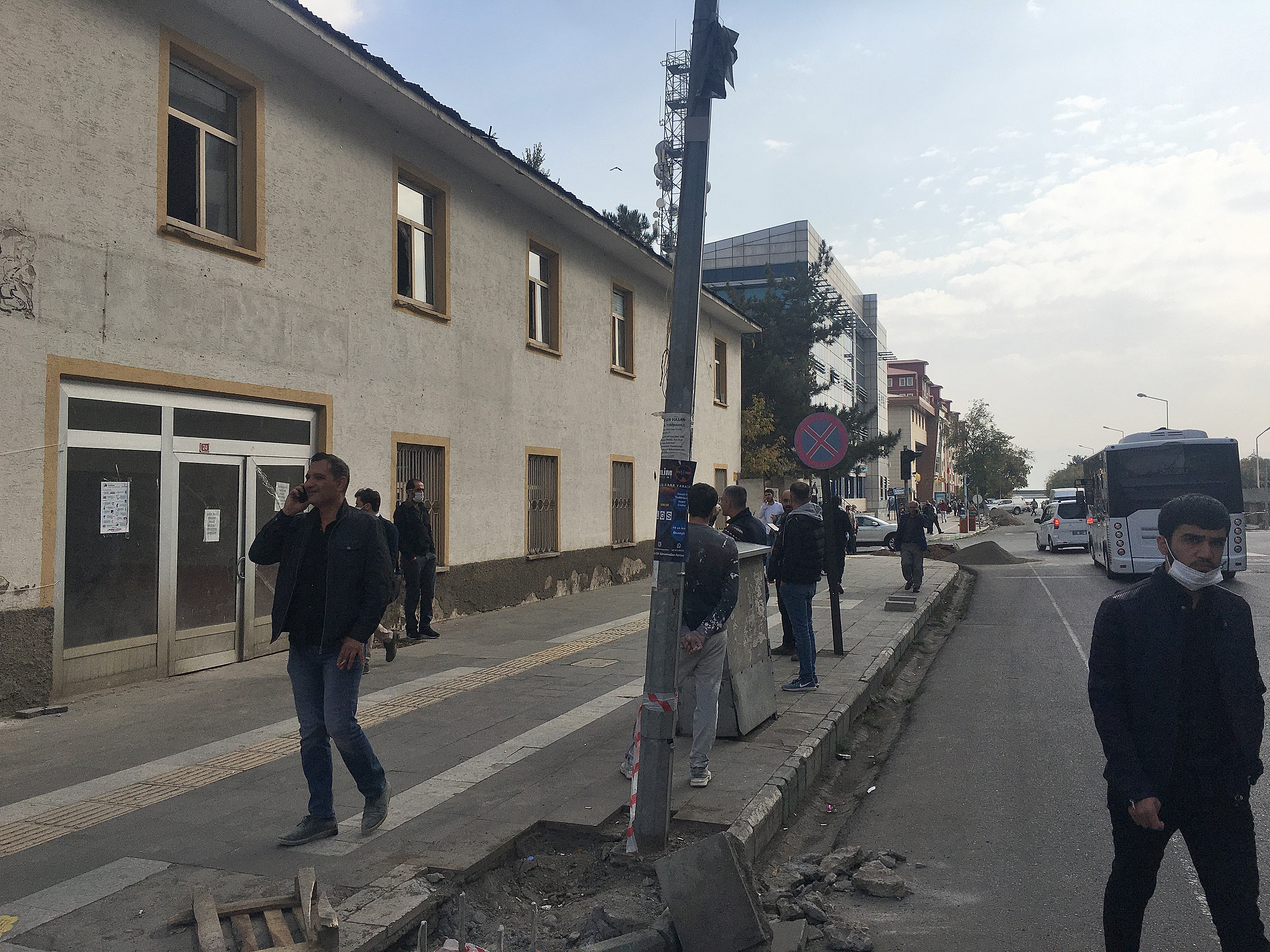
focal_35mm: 29
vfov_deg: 48.2
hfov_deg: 61.7
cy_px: 476
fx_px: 1064
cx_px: 635
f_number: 2.2
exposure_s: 1/1972
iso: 25
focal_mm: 4.15
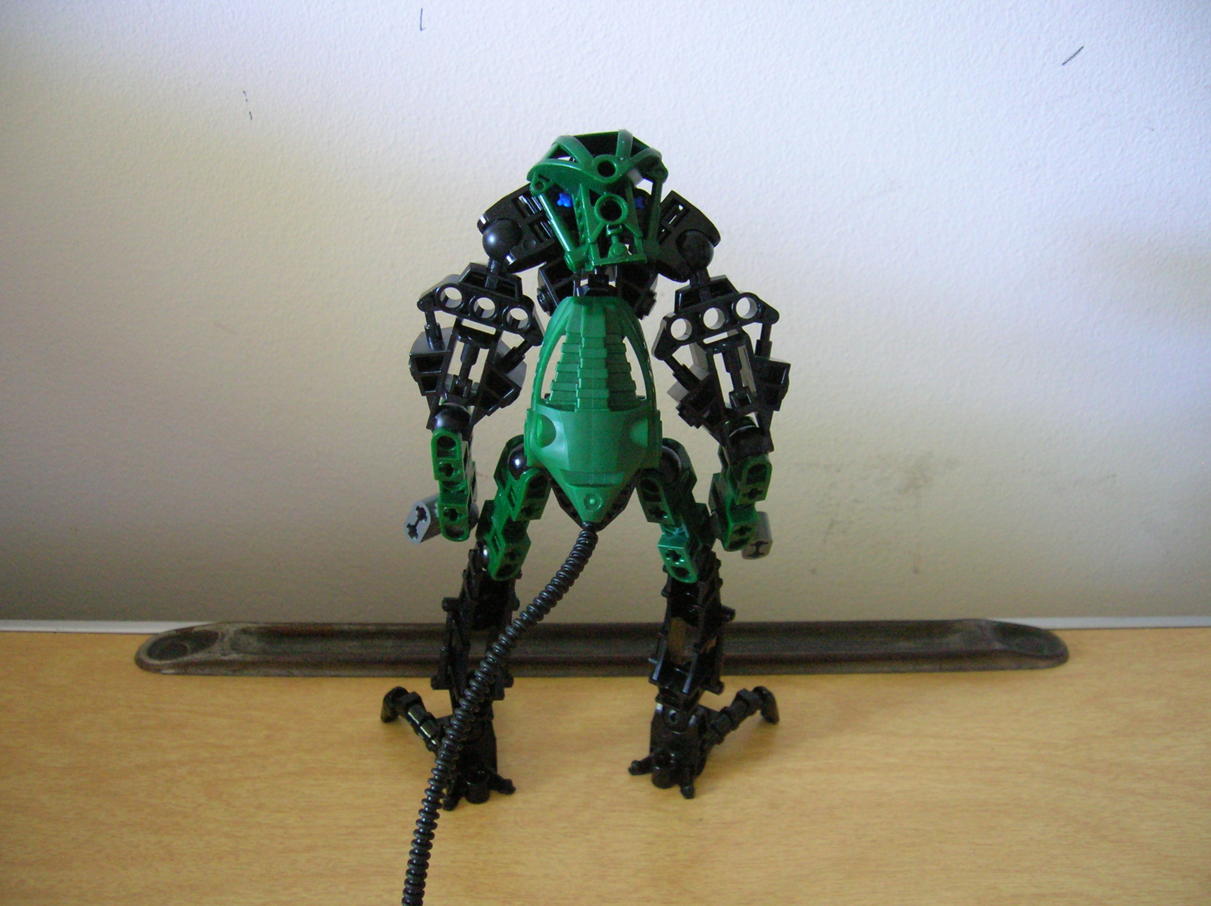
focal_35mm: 34
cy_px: 453
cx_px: 606
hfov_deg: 54.0
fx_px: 1188
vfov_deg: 41.7
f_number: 2.9
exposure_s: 1/2
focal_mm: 5.7
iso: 200
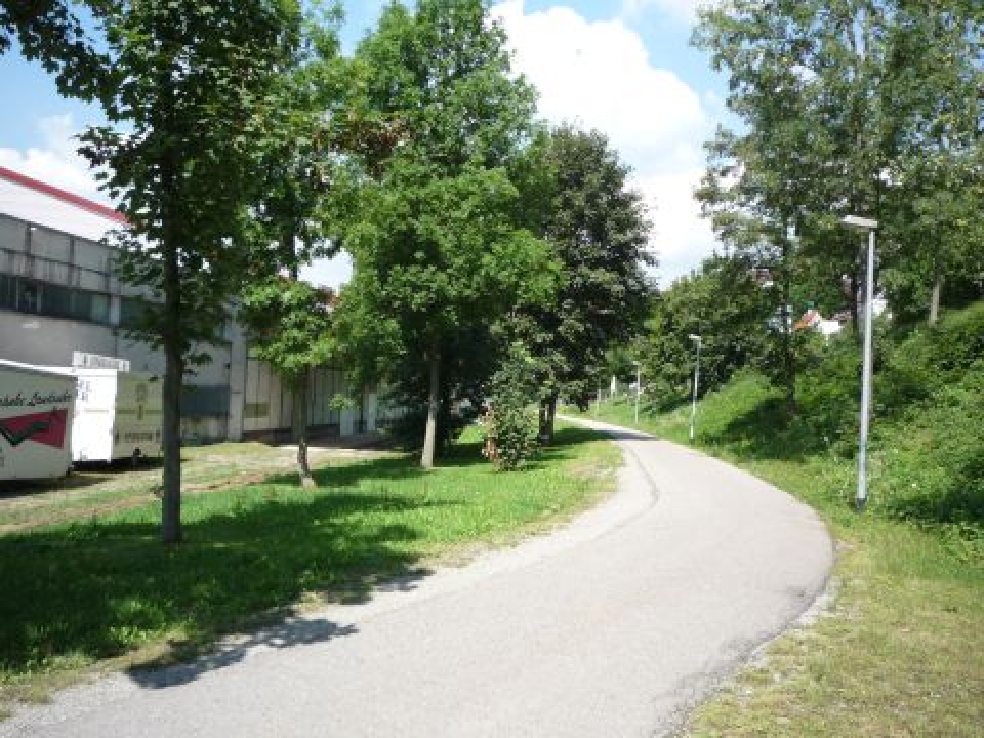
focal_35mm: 32
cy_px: 369
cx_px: 492
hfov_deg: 56.8
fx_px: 910
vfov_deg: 44.2
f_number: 4
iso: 100
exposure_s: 1/400
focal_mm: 5.2
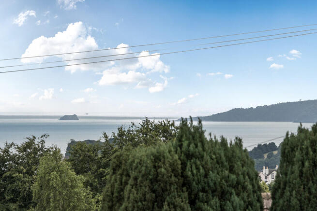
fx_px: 2070
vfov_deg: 5.8
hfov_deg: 8.8
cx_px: 158
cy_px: 106
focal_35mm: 235
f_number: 8
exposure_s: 1/1600
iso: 400
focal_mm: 157
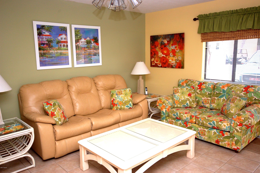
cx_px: 130
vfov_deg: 43.5
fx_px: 216
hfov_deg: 62.0
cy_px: 86
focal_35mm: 30
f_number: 5.6
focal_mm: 20
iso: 280
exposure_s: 1/60
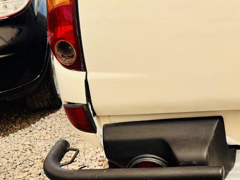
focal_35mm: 69
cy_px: 29
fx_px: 479
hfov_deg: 25.0
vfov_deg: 21.0
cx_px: 298
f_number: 1.78
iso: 80
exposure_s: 1/3802
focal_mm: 6.76
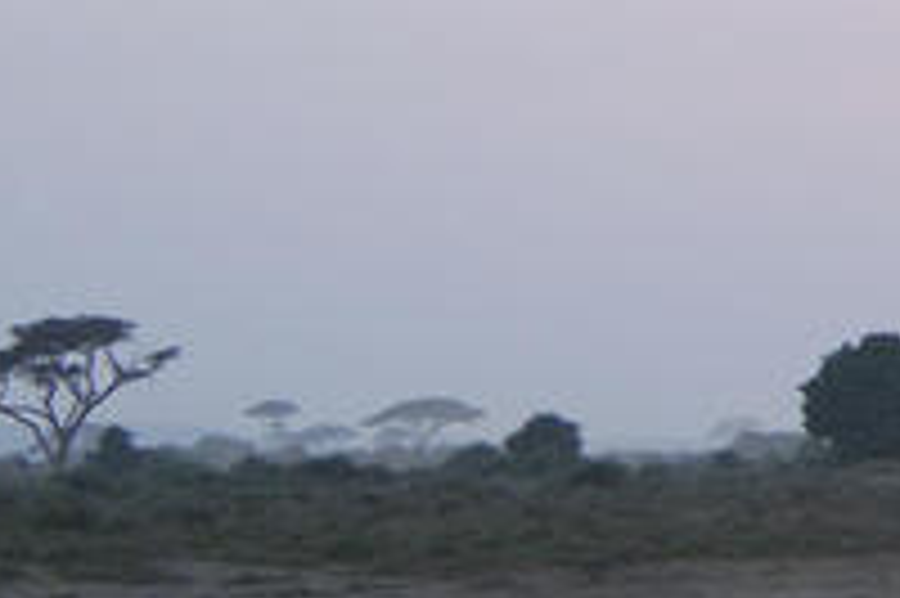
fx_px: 10516
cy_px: -103
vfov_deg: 3.3
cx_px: 1228
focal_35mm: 421
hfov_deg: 4.9
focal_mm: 80
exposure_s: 1/100
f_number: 4.5
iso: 250
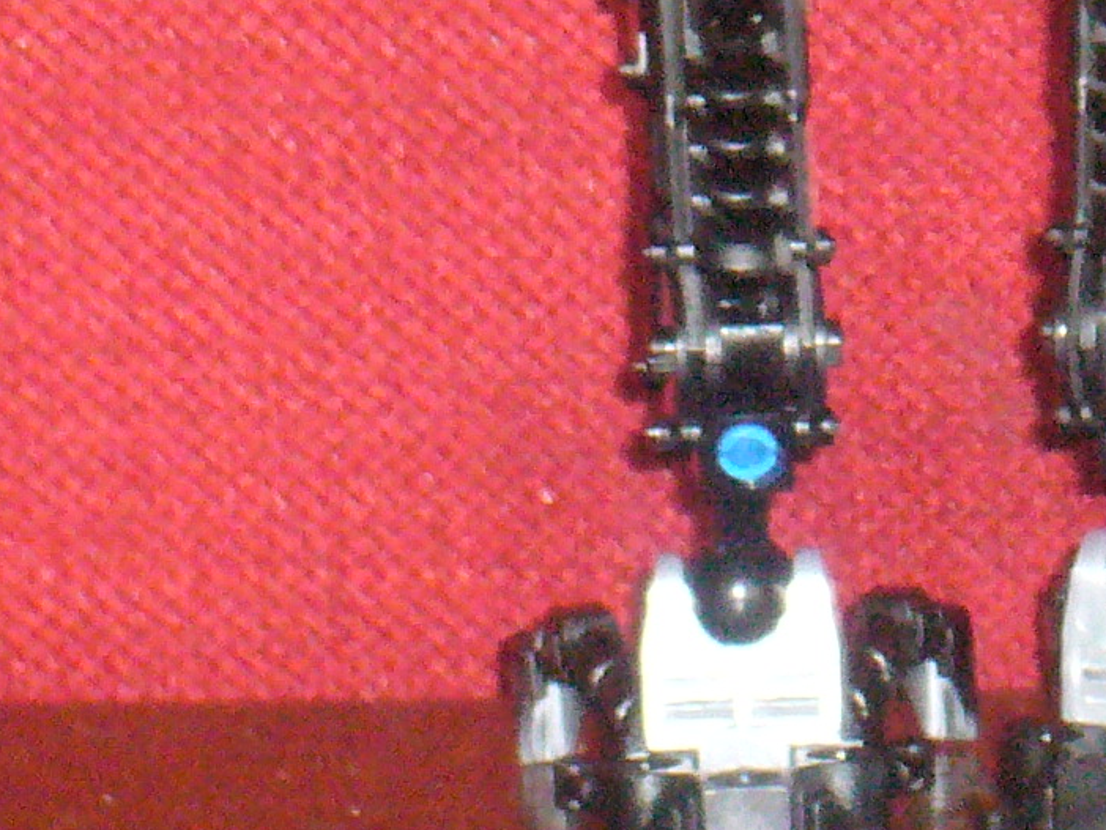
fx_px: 13456
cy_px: -773
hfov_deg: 4.7
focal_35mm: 421
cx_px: 941
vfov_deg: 3.5
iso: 400
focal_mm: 17.4
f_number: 5
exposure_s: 1/30
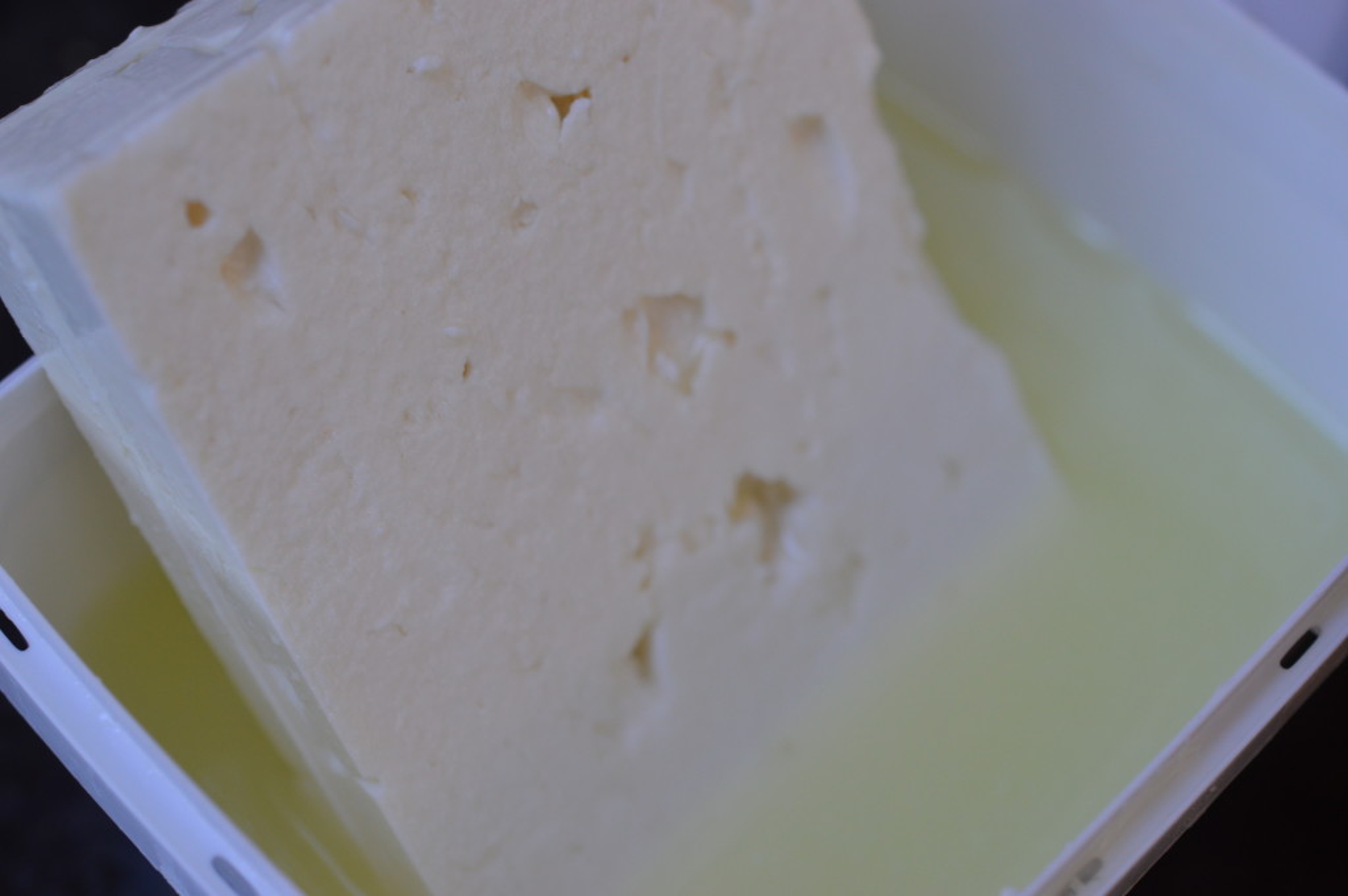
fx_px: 2244
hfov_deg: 33.4
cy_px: 448
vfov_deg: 22.6
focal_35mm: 60
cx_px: 674
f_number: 4.5
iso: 400
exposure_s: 1/80
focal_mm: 40
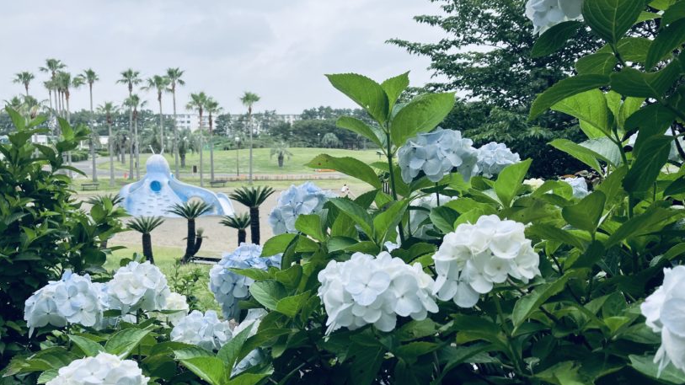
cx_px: 344
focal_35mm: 32
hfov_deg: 61.0
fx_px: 581
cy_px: 188
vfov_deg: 36.7
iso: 32
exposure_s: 1/1297
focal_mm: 3.99
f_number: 1.8
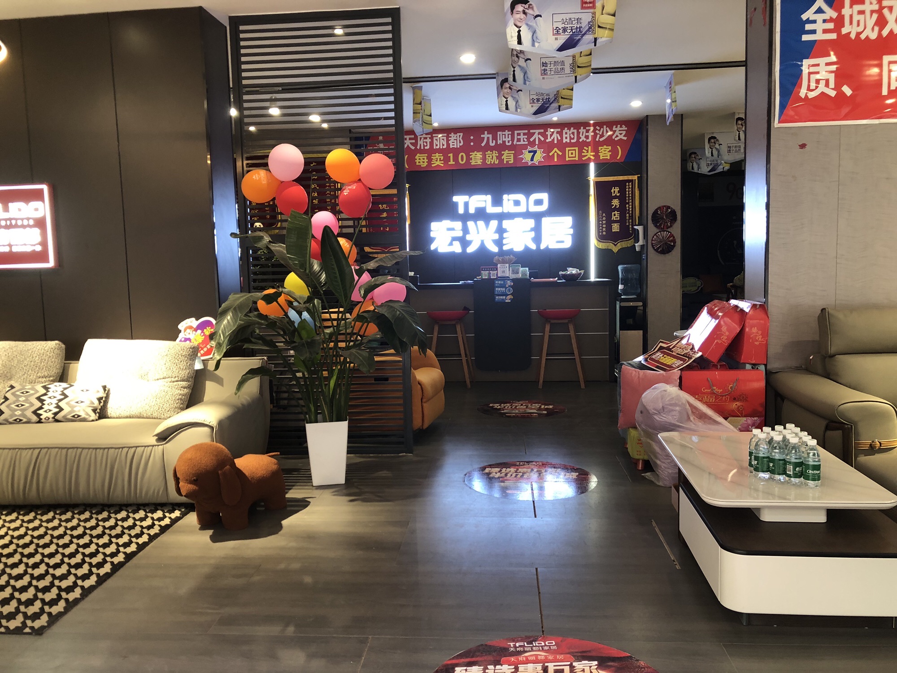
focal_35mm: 28
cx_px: 448
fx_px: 726
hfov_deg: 63.4
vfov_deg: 49.7
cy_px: 336
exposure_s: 1/20
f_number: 1.8
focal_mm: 3.99
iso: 40
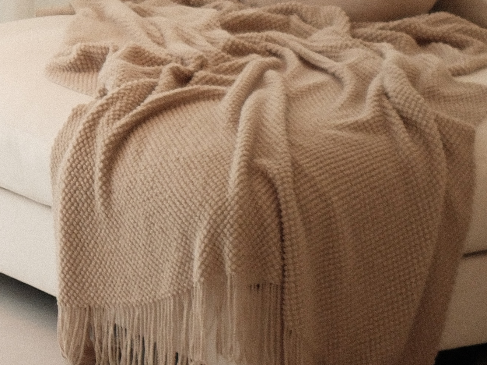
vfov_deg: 7.7
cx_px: 44
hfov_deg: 10.5
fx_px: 2631
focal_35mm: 187
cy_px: -240
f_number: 2
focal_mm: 23
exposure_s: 1/500
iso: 640
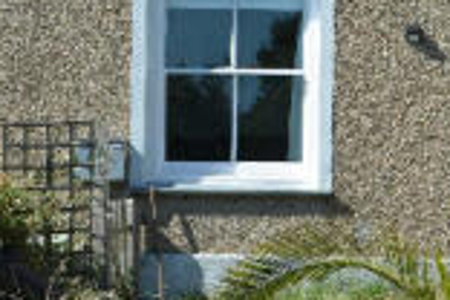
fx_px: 1887
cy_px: -74
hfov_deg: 13.6
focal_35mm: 151
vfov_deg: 9.0
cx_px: 325
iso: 100
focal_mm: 24
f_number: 7.1
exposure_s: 1/200
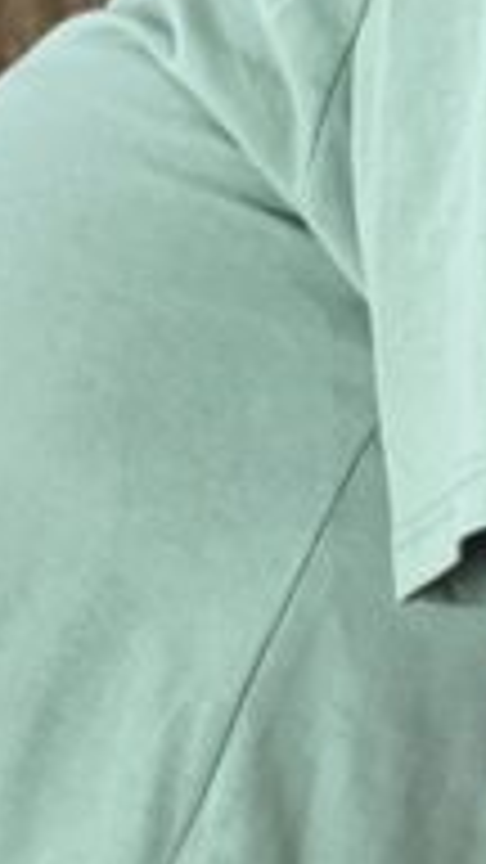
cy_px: 317
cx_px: 612
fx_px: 9324
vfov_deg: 5.3
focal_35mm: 407
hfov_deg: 3.0
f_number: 2.8
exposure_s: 1/120
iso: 80
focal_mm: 9
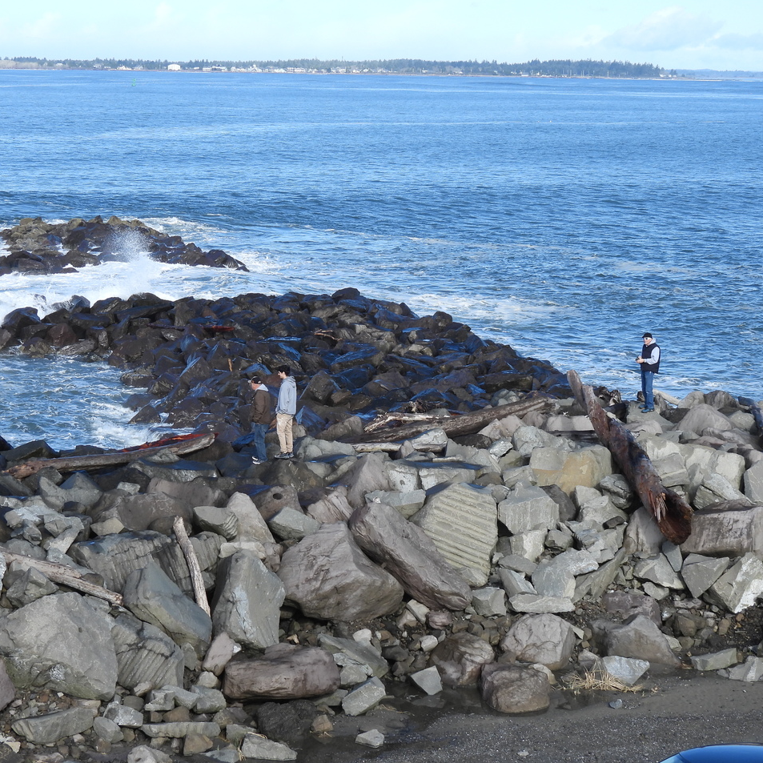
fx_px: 2219
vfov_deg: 19.5
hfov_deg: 19.5
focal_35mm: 89
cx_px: 345
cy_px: 380
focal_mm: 13.4
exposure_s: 1/640
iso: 100
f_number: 3.5
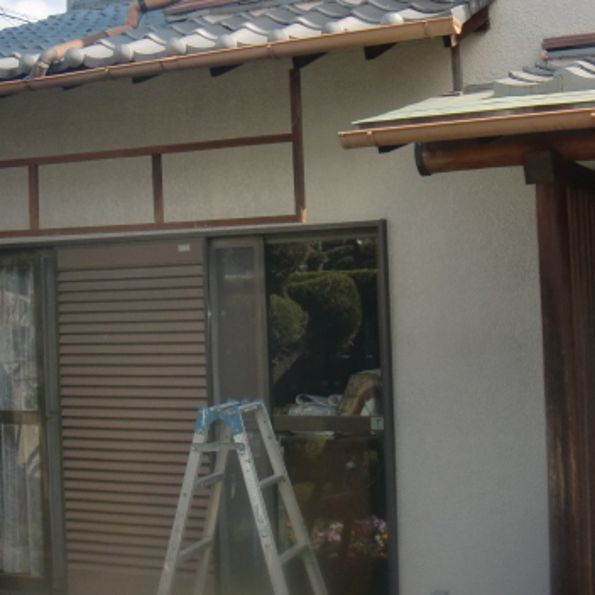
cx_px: 338
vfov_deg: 28.0
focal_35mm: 61
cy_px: 198
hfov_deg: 28.1
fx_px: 1186
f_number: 3.9
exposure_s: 1/320
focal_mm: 6.66
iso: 64
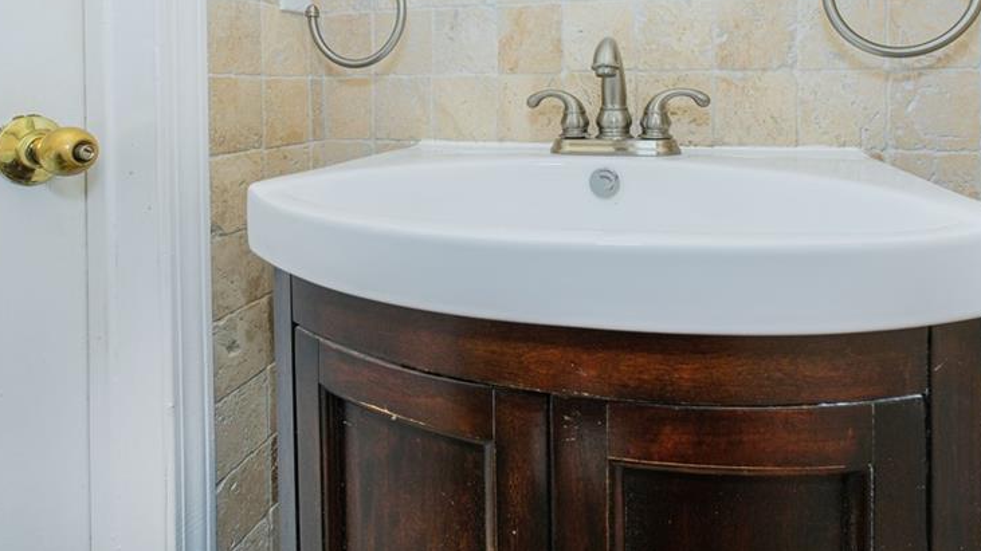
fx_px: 572
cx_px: 518
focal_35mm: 22
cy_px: 102
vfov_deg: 48.3
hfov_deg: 81.1
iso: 320
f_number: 8
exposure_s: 1/60
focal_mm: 10
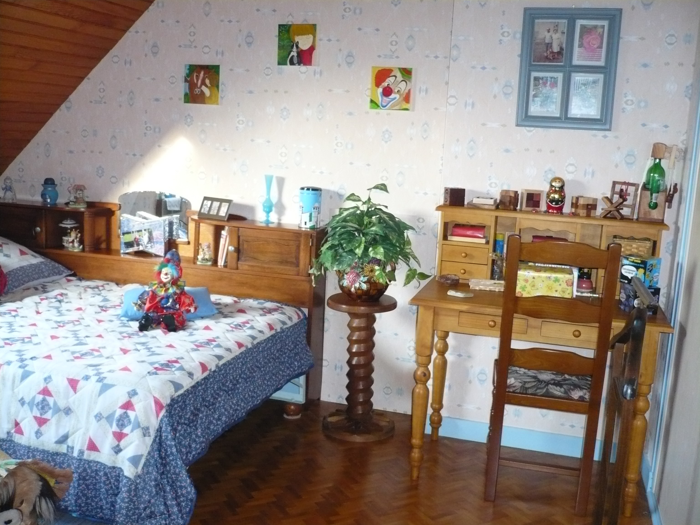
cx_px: 350
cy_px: 262
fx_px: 708
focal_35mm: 35
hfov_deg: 52.6
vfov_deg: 40.7
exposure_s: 1/30
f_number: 2.8
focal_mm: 5.8
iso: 400
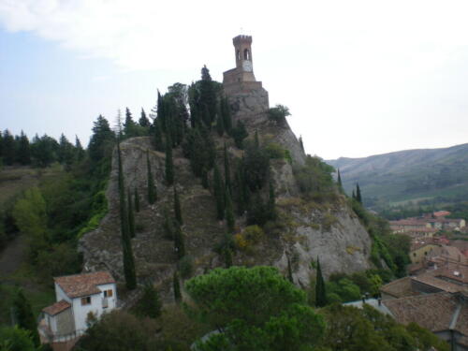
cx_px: 234
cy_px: 176
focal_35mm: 38
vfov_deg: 37.7
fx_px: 514
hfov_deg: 49.0
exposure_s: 1/265
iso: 50
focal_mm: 6.3
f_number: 4.6
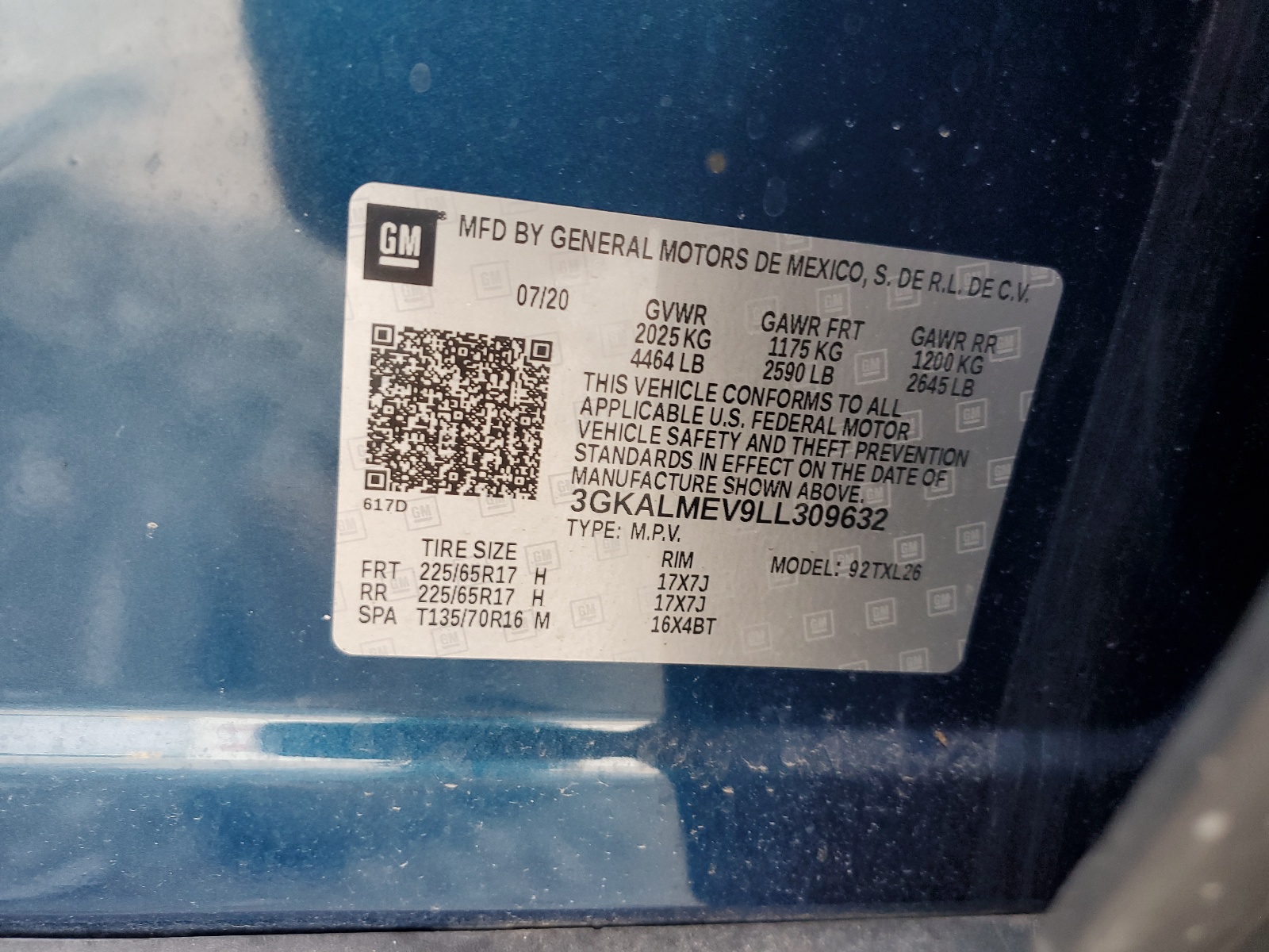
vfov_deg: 53.1
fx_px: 953
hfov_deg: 67.3
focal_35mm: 26
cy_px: 476
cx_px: 634
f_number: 1.5
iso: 78
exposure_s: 1/120
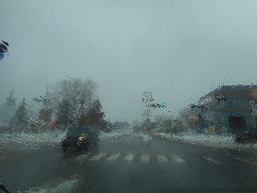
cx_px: 128
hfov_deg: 69.4
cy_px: 96
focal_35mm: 25
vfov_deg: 54.9
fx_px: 186
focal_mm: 4.5
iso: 80
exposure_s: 1/500
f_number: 3.7
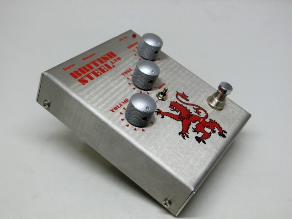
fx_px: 380
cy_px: 110
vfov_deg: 32.2
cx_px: 146
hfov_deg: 42.1
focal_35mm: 45
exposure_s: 1/125
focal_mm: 8
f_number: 4.4
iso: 125
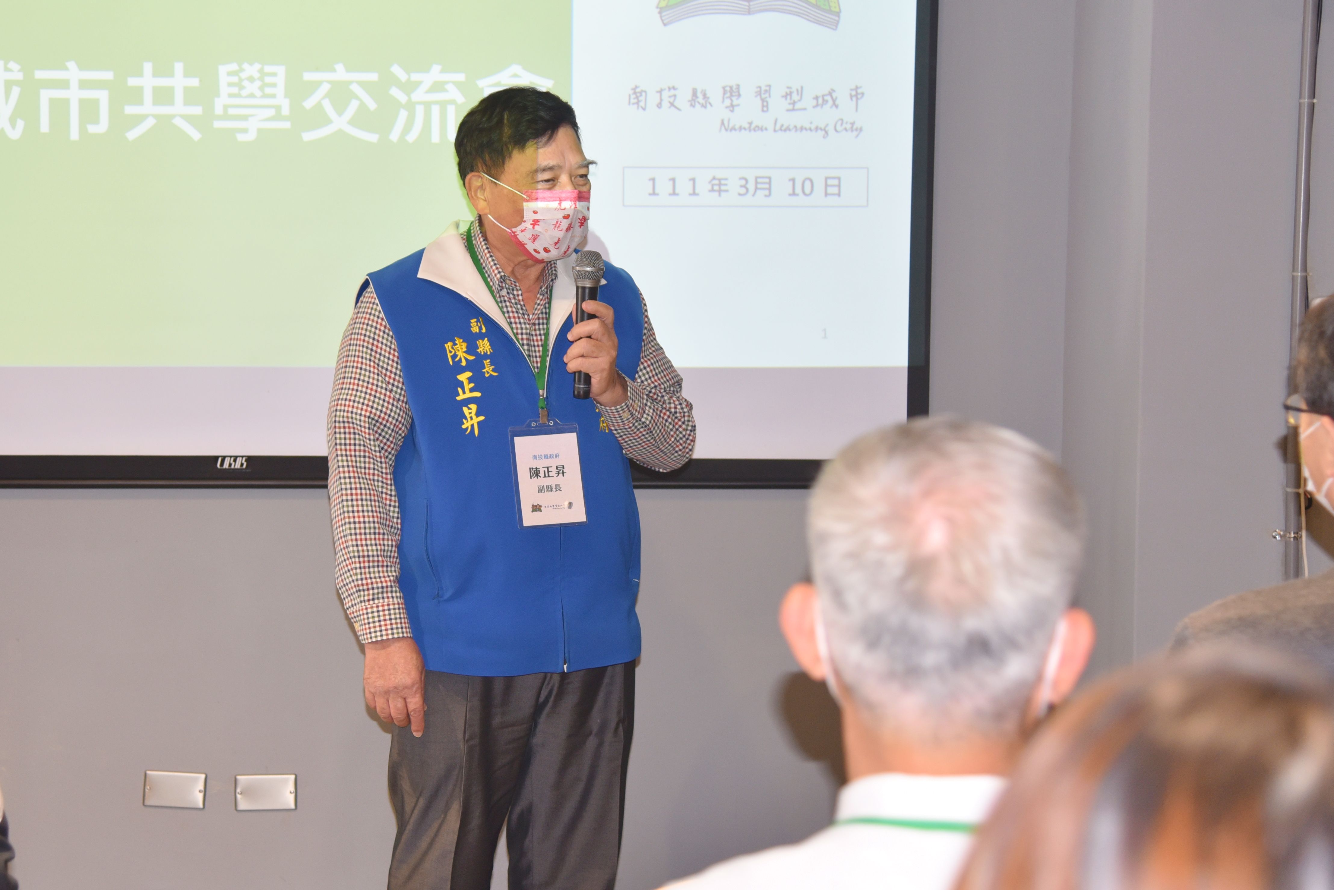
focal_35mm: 68
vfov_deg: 20.0
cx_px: 444
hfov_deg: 29.4
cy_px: 367
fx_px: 2521
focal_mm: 50
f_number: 4
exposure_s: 1/125
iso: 800
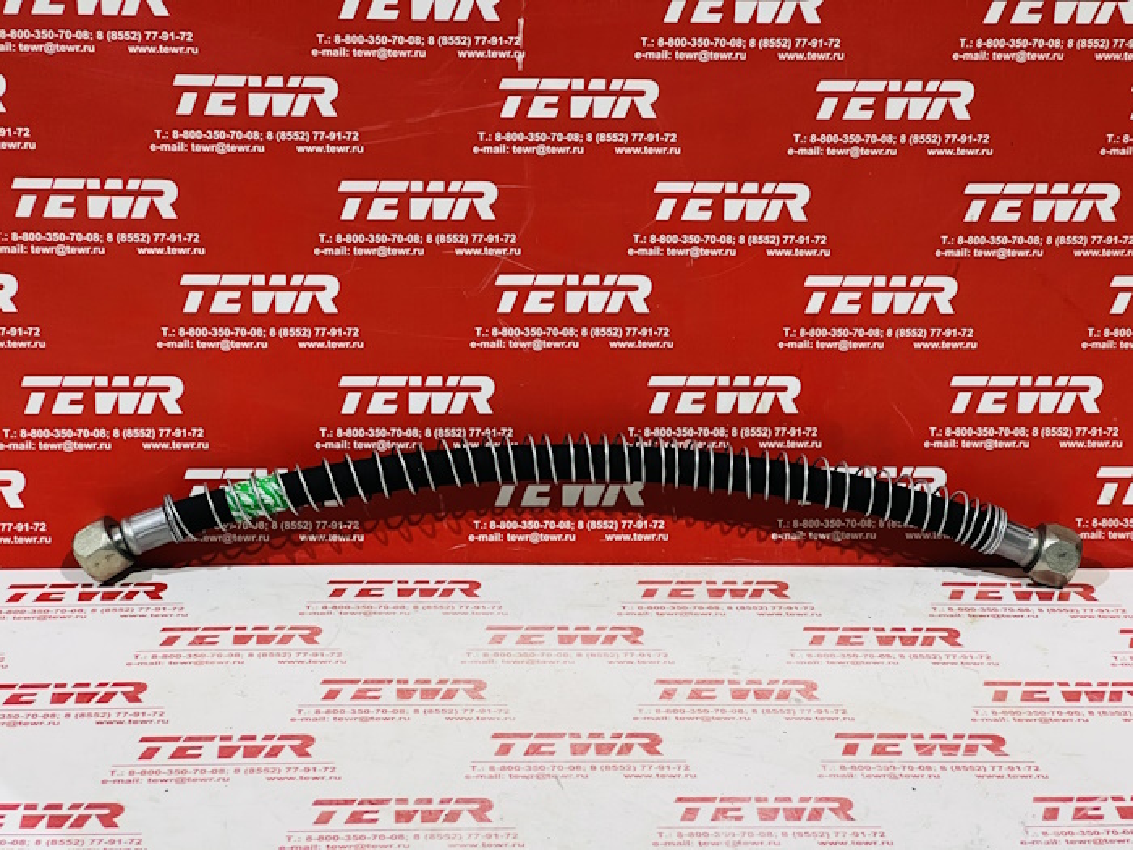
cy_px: 425
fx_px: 2520
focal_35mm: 77
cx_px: 566
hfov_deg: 25.3
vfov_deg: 19.1
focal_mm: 9
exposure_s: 1/50
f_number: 2.8
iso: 400
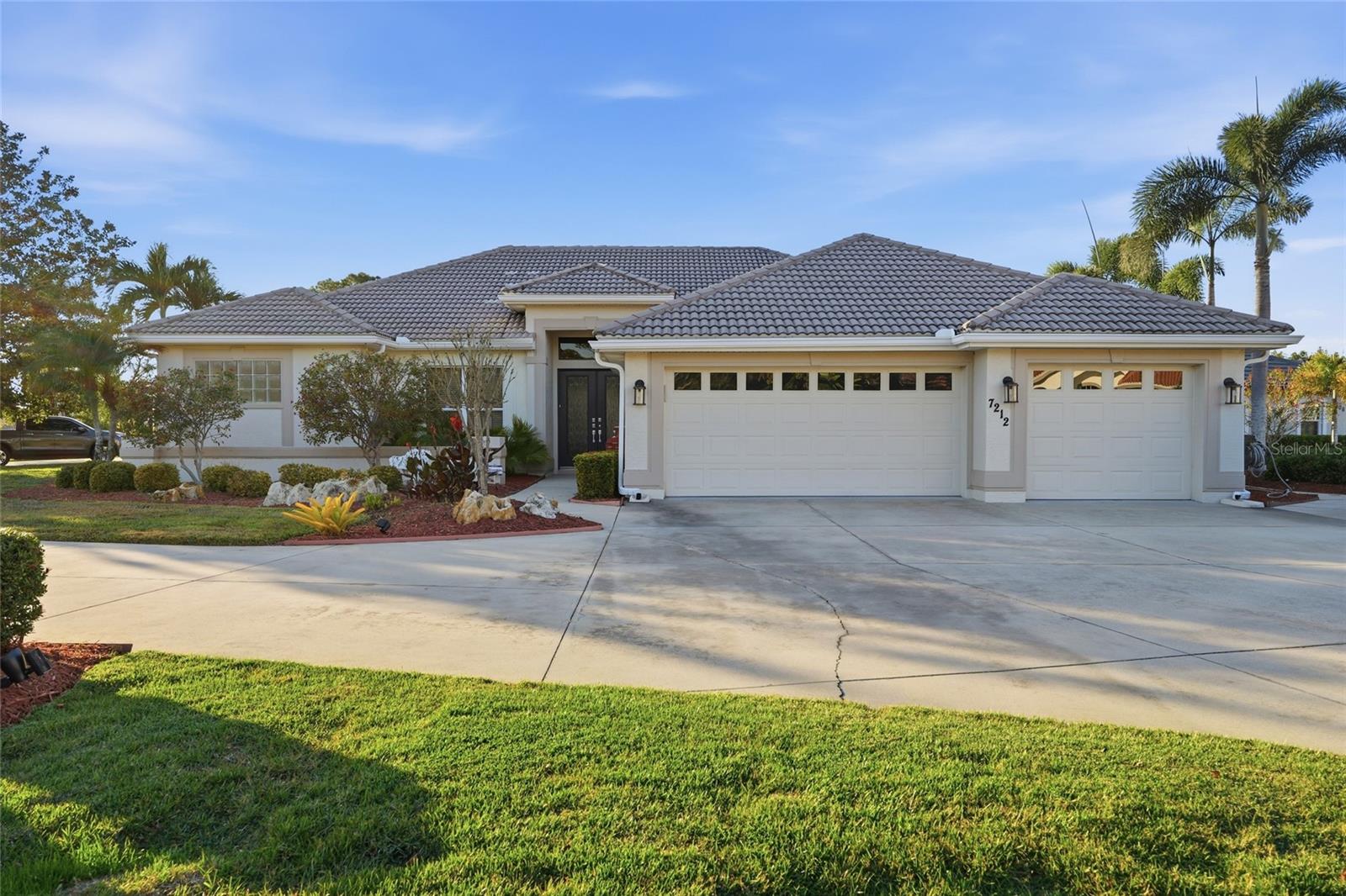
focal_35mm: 25
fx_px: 934
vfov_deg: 51.3
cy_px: 448
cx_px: 673
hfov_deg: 71.5
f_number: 8
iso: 100
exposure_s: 1/640
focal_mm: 25
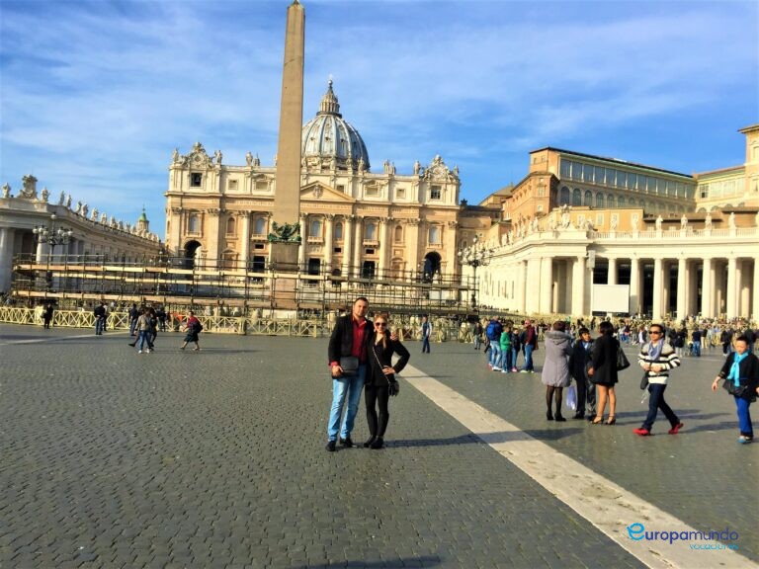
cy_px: 284
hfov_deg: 61.7
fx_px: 636
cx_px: 380
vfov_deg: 48.2
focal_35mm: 29
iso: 32
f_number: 2.2
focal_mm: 4.15
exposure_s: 1/1464
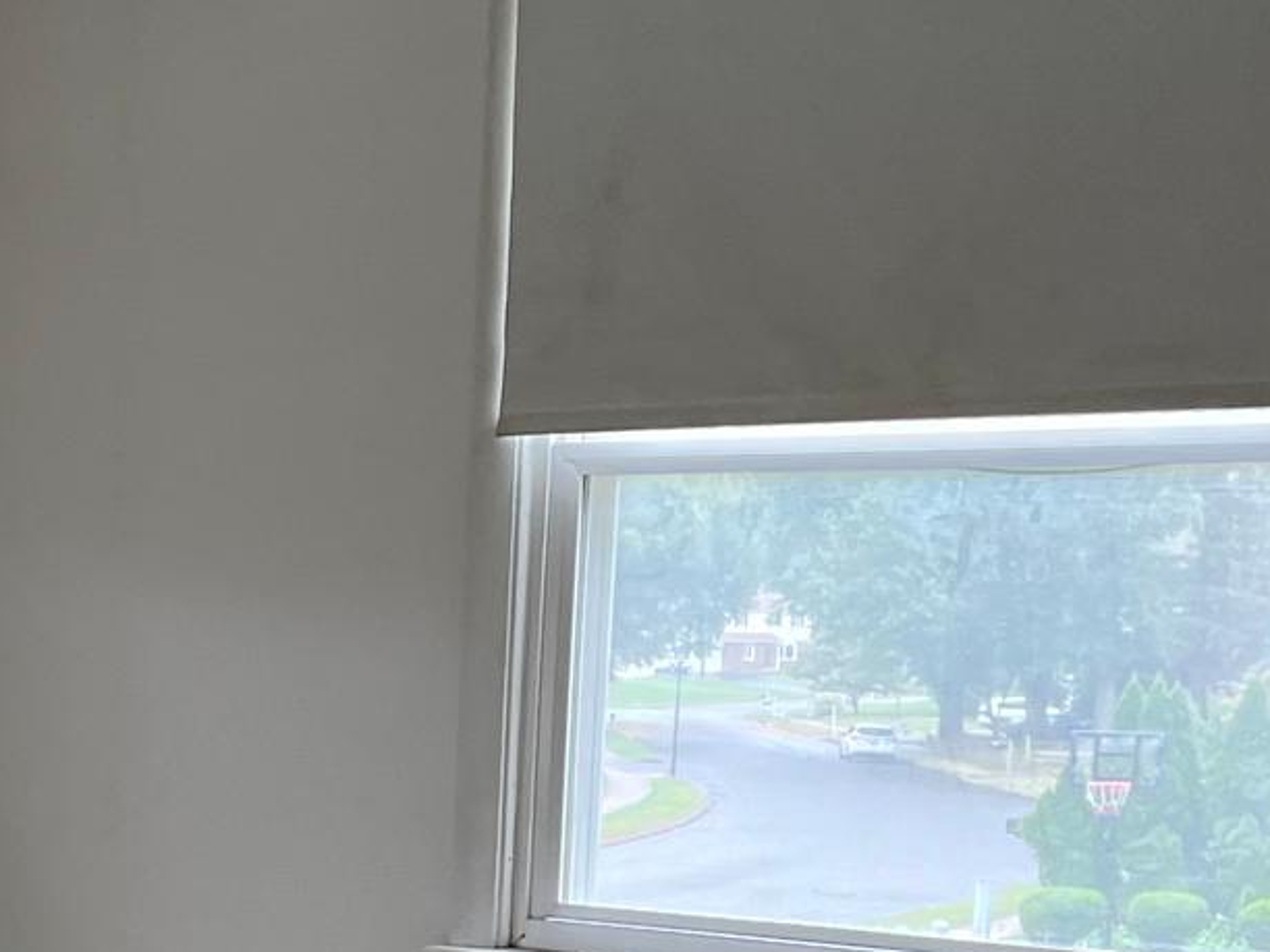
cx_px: -106
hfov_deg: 21.4
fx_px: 3192
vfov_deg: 16.5
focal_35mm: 87
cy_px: 1045
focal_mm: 5.1
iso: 125
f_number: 1.6
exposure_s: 1/117
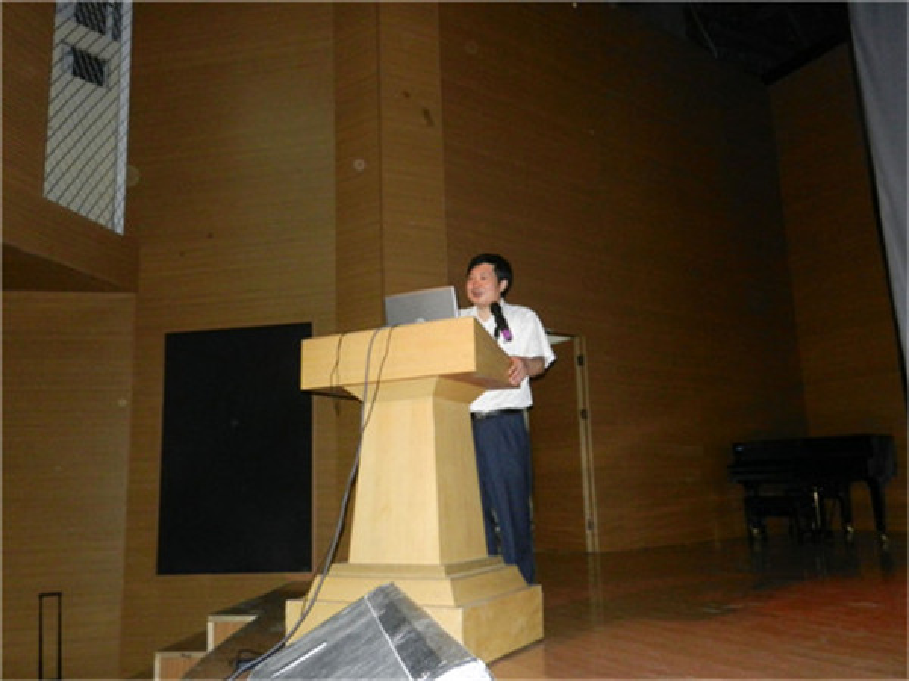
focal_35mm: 29
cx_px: 454
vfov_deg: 48.2
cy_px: 340
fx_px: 762
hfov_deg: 61.7
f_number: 3.6
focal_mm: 5.1
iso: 800
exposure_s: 1/30
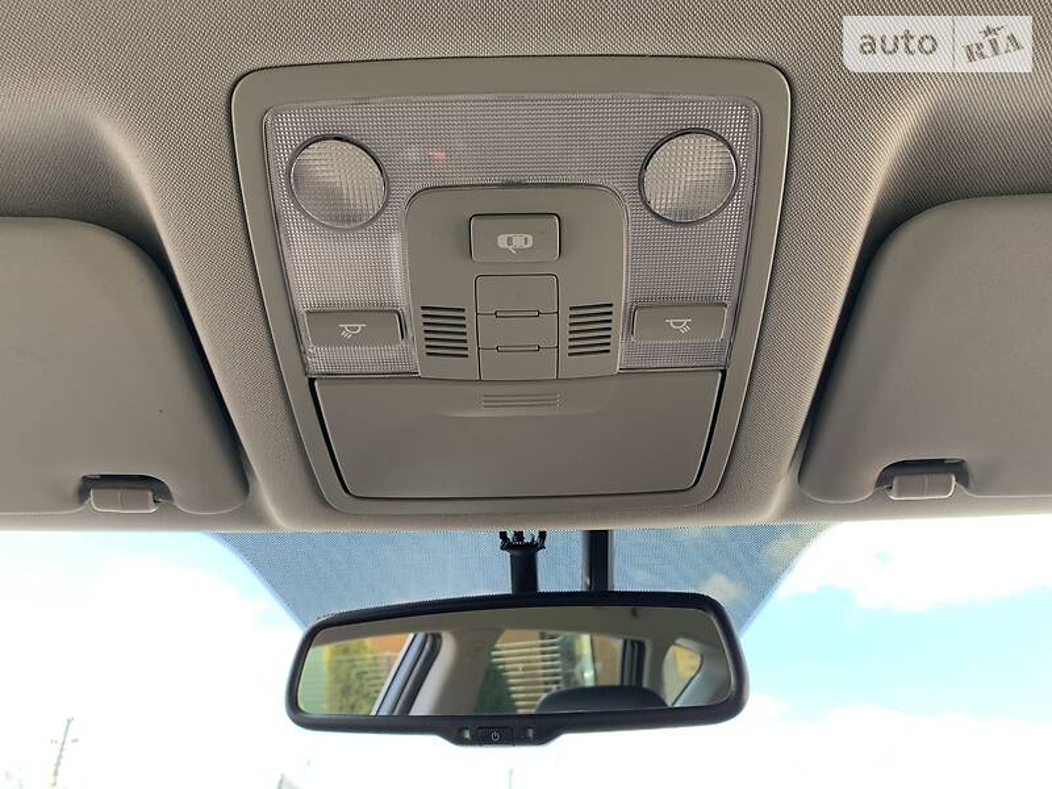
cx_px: 526
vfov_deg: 53.1
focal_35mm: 26
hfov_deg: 67.3
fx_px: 790
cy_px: 394
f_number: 1.8
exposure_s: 1/121
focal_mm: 4.2
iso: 25
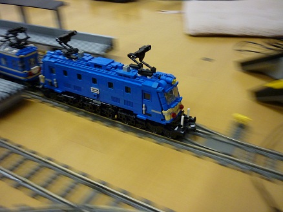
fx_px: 270
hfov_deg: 55.3
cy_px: 106
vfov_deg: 43.0
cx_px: 142
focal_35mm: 33
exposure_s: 1/30
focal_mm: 5.5
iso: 320
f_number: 2.8
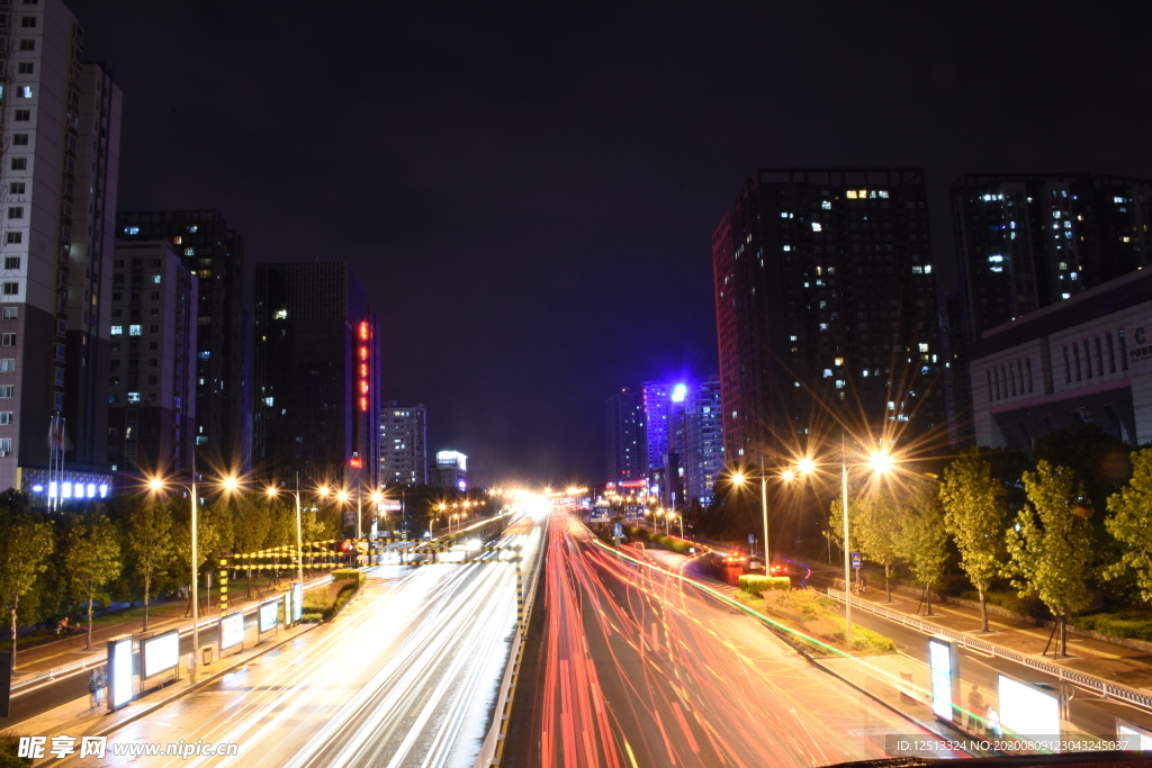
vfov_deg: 47.9
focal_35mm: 27
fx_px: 864
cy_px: 384
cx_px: 576
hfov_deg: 67.4
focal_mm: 18
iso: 200
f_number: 20
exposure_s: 25
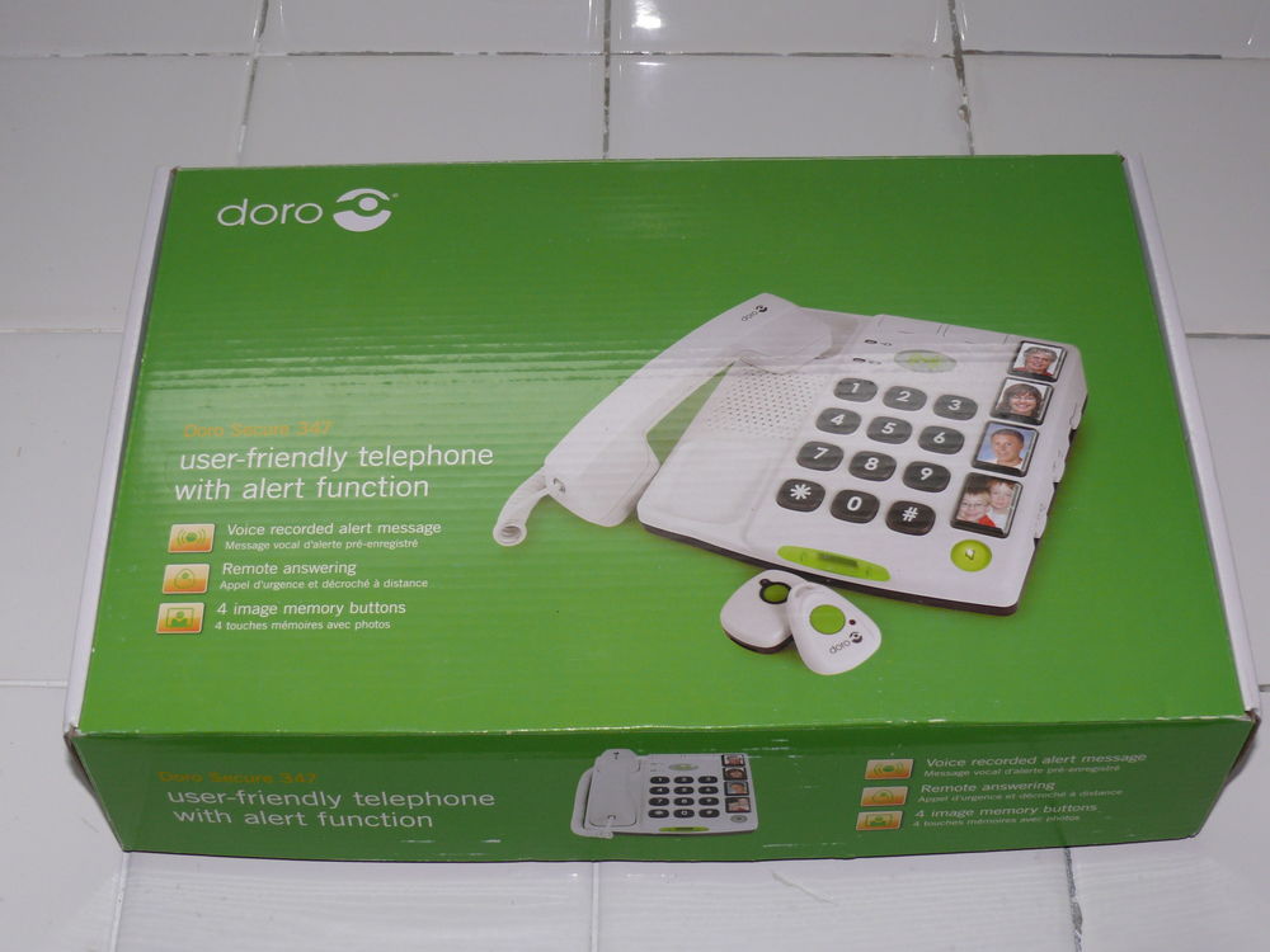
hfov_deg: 38.2
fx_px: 1834
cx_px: 635
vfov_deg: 29.1
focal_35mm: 50
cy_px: 476
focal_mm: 9.6
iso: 100
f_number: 3.2
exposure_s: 1/30
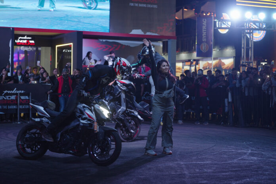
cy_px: 92
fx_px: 537
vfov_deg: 19.5
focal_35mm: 70
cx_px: 138
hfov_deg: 28.8
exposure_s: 1/320
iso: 1600
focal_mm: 70
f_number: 2.8
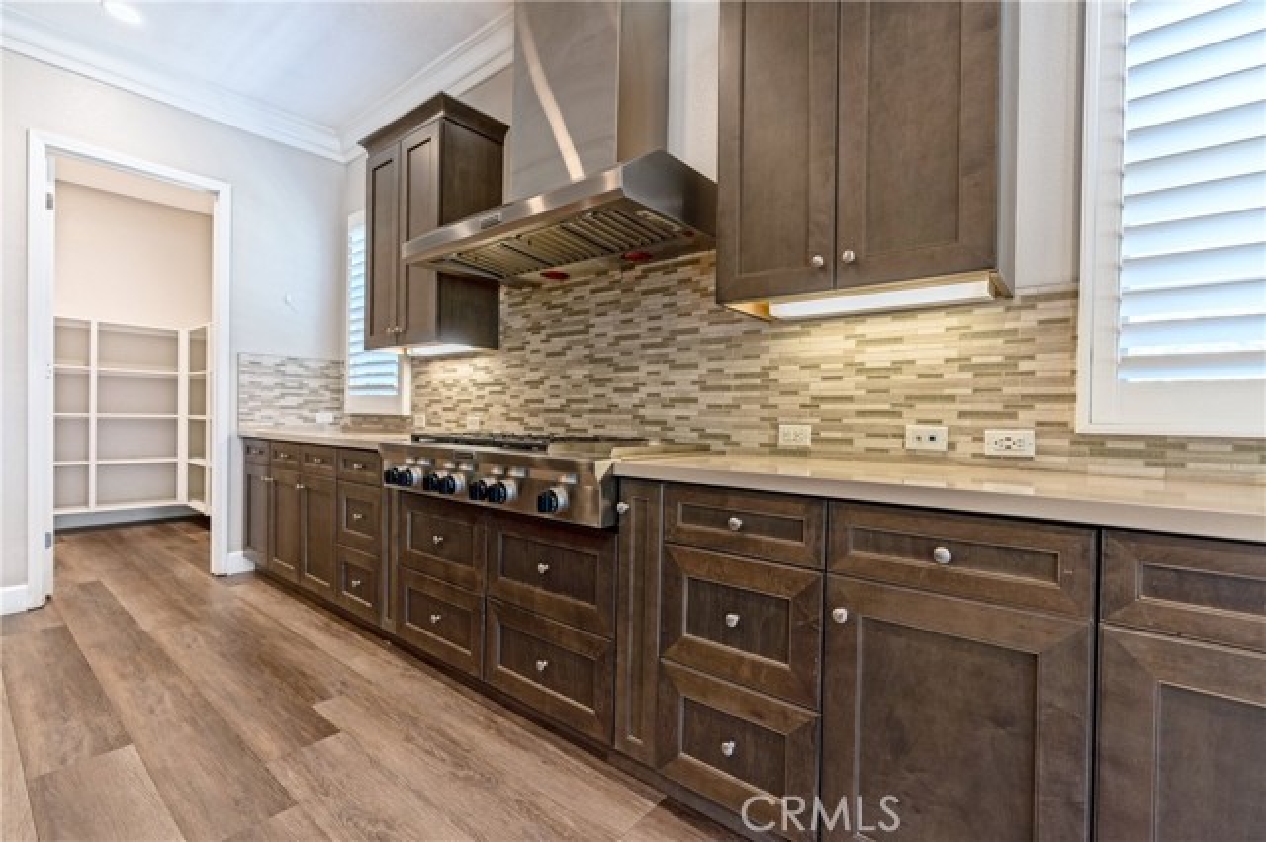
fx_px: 562
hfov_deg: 96.8
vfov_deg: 73.7
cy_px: 421
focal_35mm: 16
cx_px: 633
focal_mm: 16
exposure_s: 1/30
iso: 125
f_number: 2.8
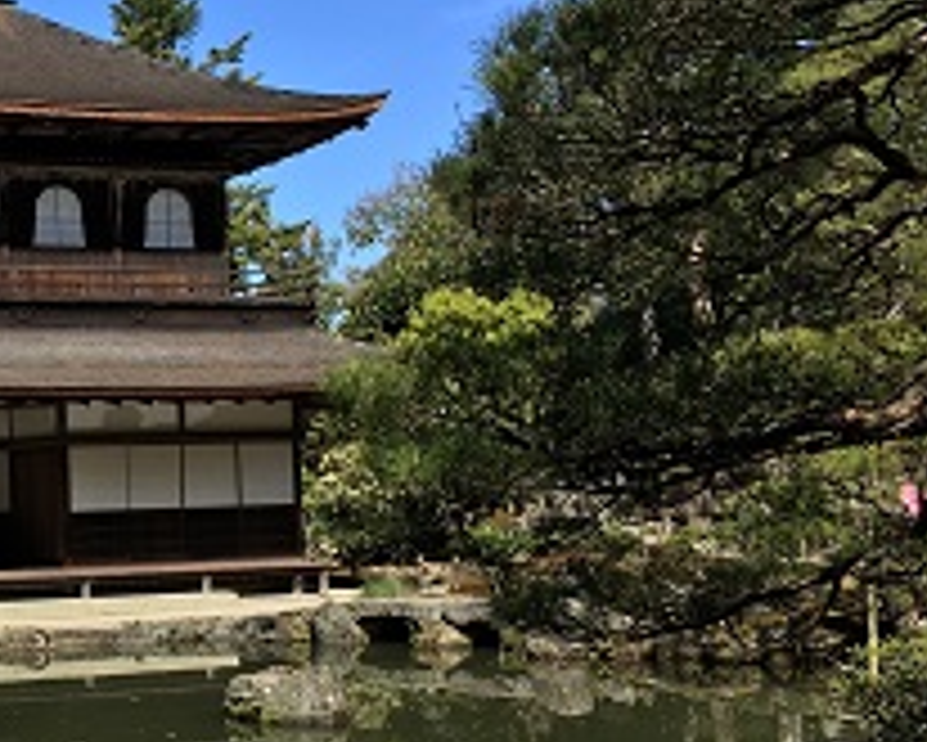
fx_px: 1812
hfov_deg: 26.5
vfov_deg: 23.1
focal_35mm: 66
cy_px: 427
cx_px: -86
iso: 25
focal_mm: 4.15
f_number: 2.2
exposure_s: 1/1261
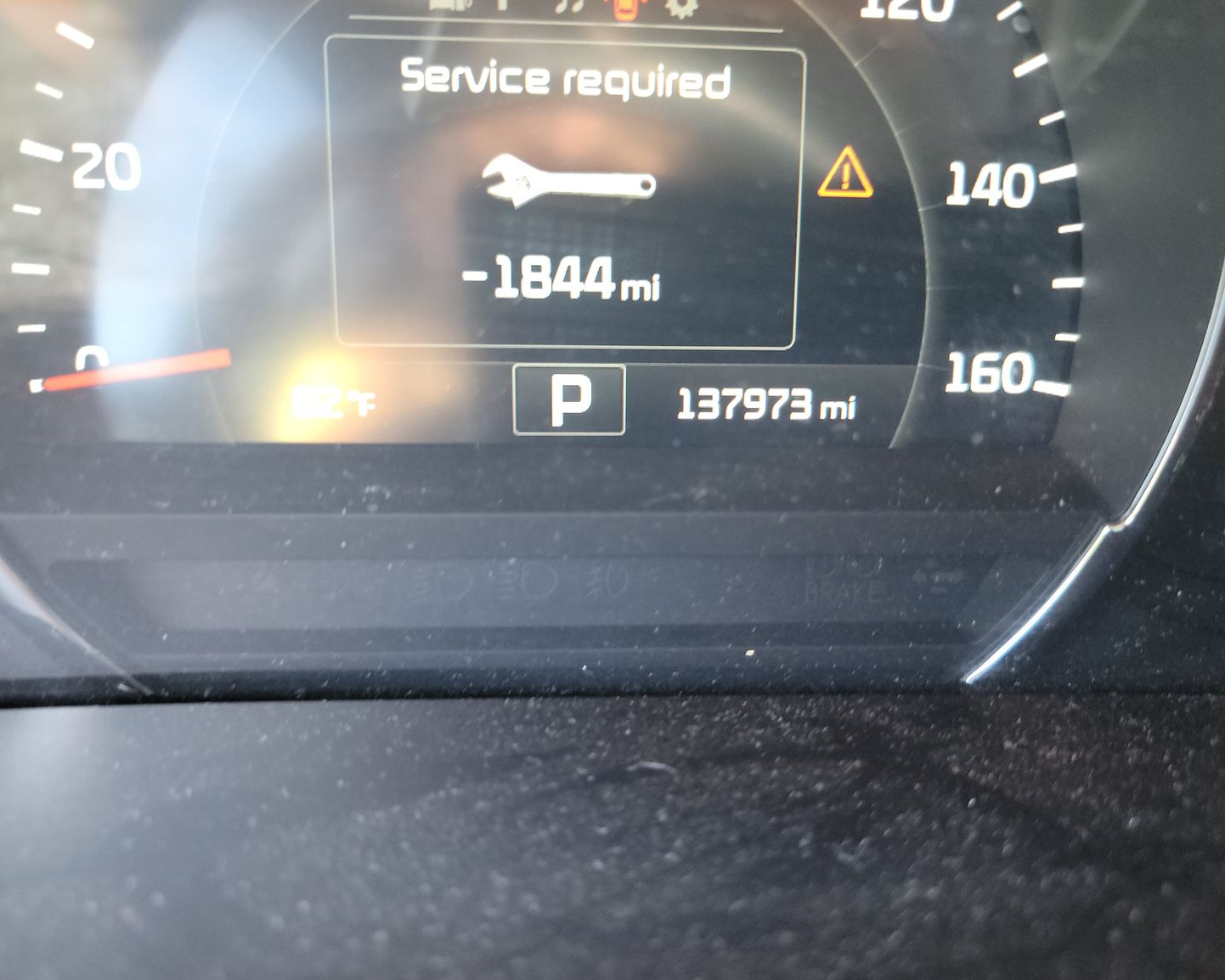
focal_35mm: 26
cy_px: 482
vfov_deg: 54.9
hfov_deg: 65.9
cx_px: 668
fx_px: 942
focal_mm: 6.7
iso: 950
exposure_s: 1/39
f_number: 1.8
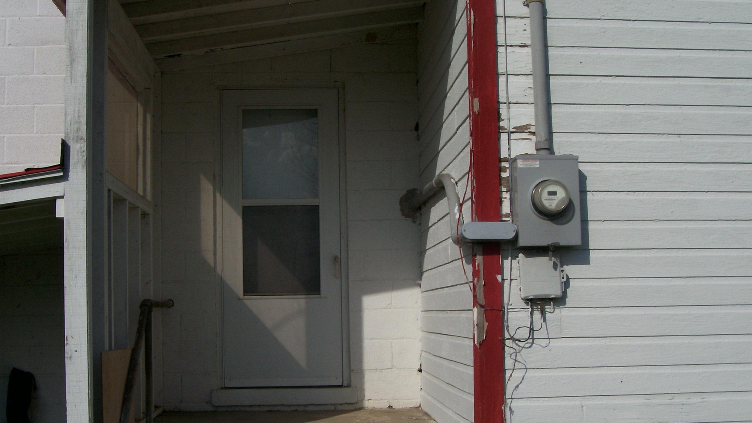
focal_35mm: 46
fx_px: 917
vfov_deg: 25.9
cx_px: 375
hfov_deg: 44.6
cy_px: 252
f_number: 5.6
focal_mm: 7
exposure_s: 1/923
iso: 80
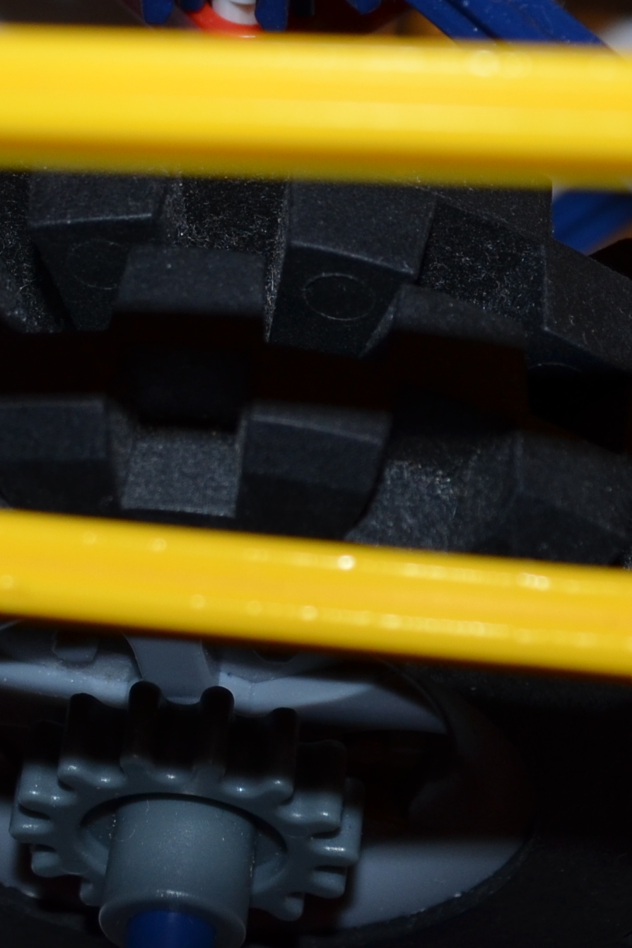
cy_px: -139
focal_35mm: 121
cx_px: 193
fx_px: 3186
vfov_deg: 16.3
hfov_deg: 11.3
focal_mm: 22
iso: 200
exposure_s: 1/30
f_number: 5.6
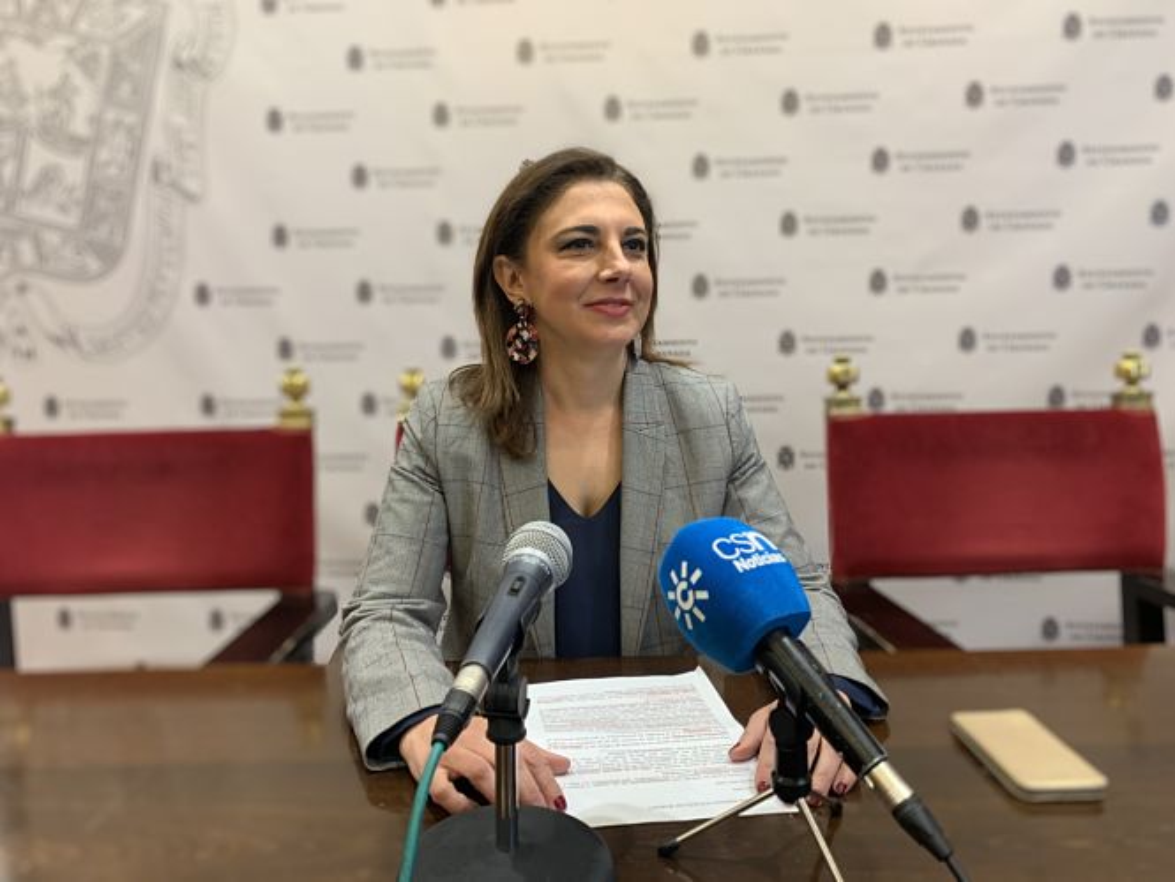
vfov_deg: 53.1
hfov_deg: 67.3
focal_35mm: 26
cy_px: 441
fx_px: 883
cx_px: 588
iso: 200
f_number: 1.8
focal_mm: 4.25
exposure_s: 1/50
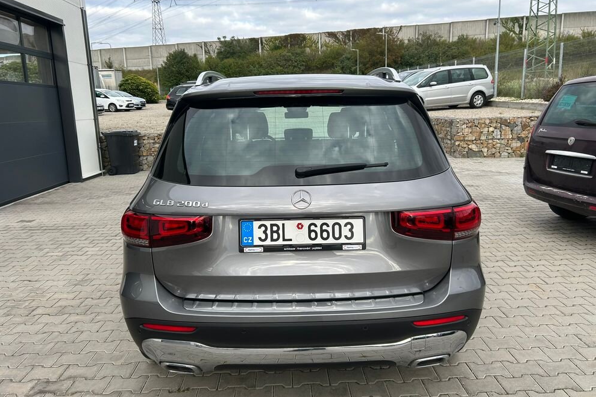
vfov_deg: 46.4
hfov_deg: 65.5
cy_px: 204
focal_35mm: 28
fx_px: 463
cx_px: 298
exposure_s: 1/924
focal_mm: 5.7
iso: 50
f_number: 1.5
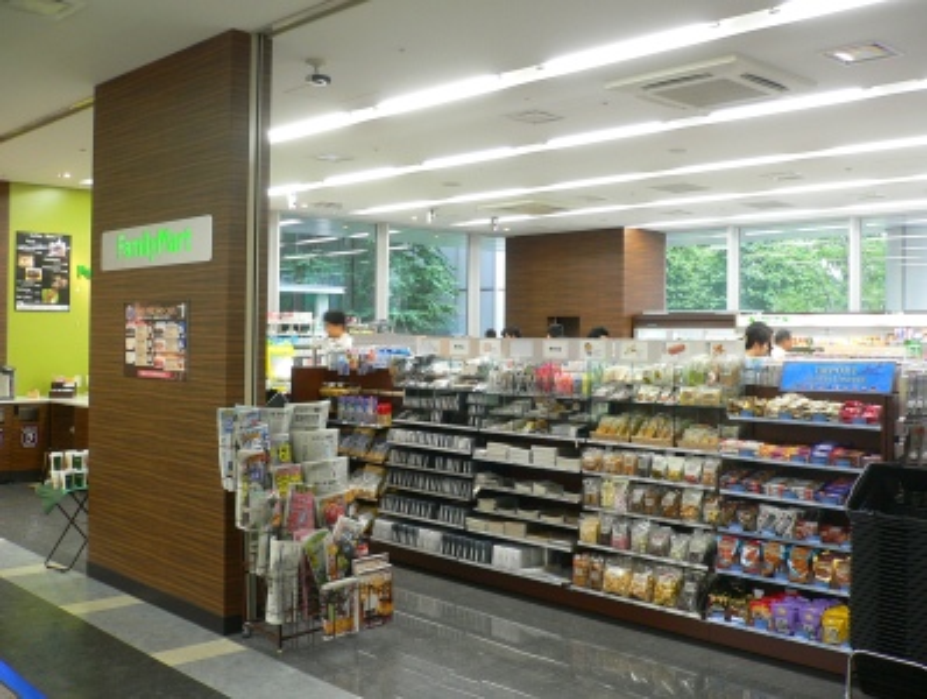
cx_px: 464
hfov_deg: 52.5
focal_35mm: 35
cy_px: 350
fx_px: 939
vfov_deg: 40.8
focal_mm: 5.8
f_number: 2.8
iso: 100
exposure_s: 1/20
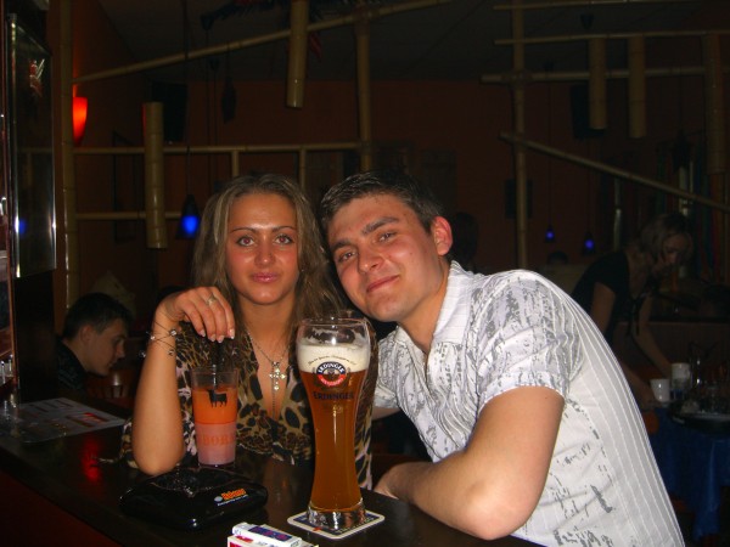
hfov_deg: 49.0
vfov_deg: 37.7
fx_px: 801
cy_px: 274
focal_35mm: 38
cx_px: 365
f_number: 2.8
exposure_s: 1/60
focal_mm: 7.9
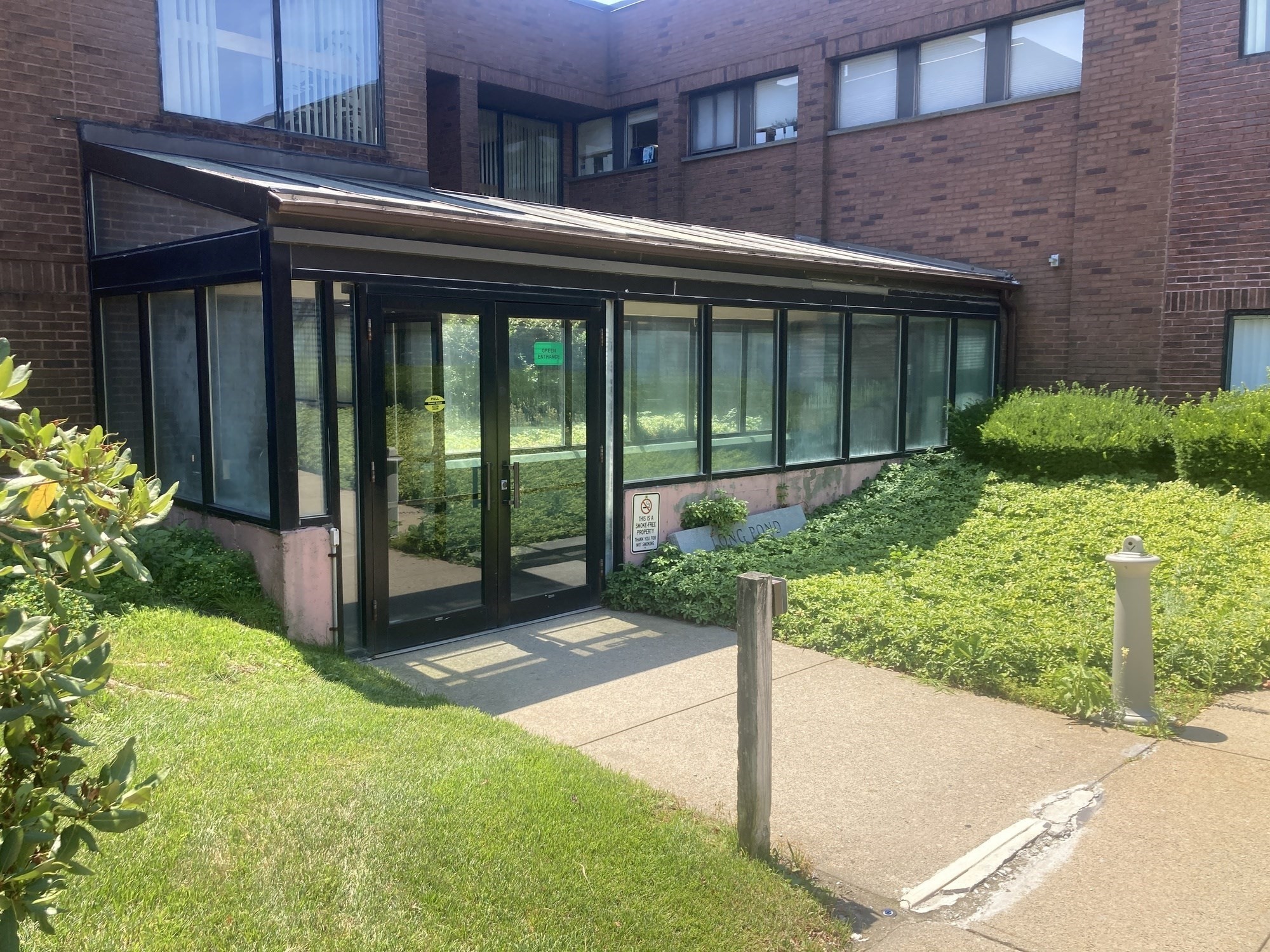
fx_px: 1027
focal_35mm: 28
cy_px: 476
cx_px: 635
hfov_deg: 63.4
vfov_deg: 49.7
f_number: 1.8
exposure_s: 1/665
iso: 20
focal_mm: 3.99
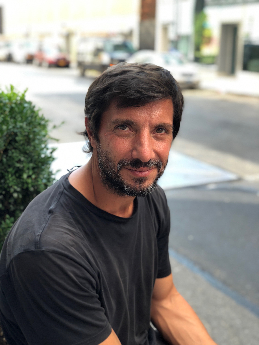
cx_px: 130
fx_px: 519
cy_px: 172
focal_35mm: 52
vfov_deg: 36.8
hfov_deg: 28.0
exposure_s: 1/60
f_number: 2.4
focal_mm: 6
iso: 20
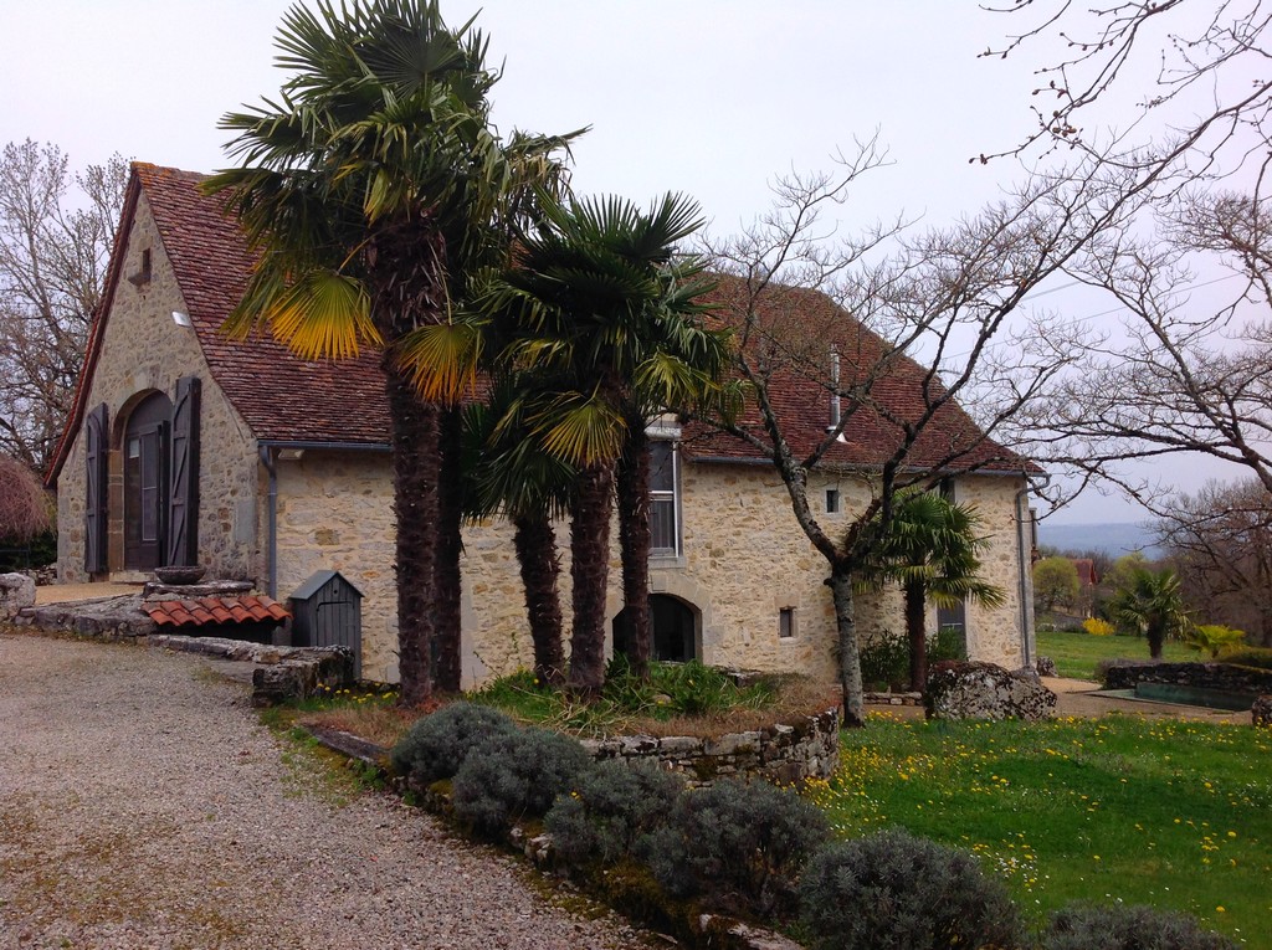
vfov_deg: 40.6
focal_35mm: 35
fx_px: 1284
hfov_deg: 52.7
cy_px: 475
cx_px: 636
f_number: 2.4
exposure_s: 1/1681
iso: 50
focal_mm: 4.28
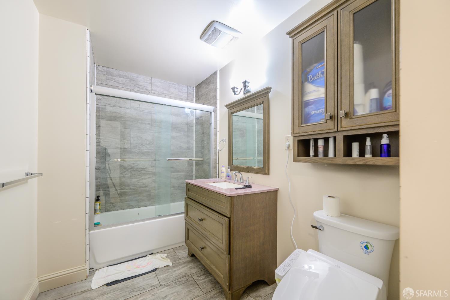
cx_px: 225
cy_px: 150
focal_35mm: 14
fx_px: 175
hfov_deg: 104.3
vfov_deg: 81.2
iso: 200
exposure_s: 1/2.5
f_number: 8
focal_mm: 14
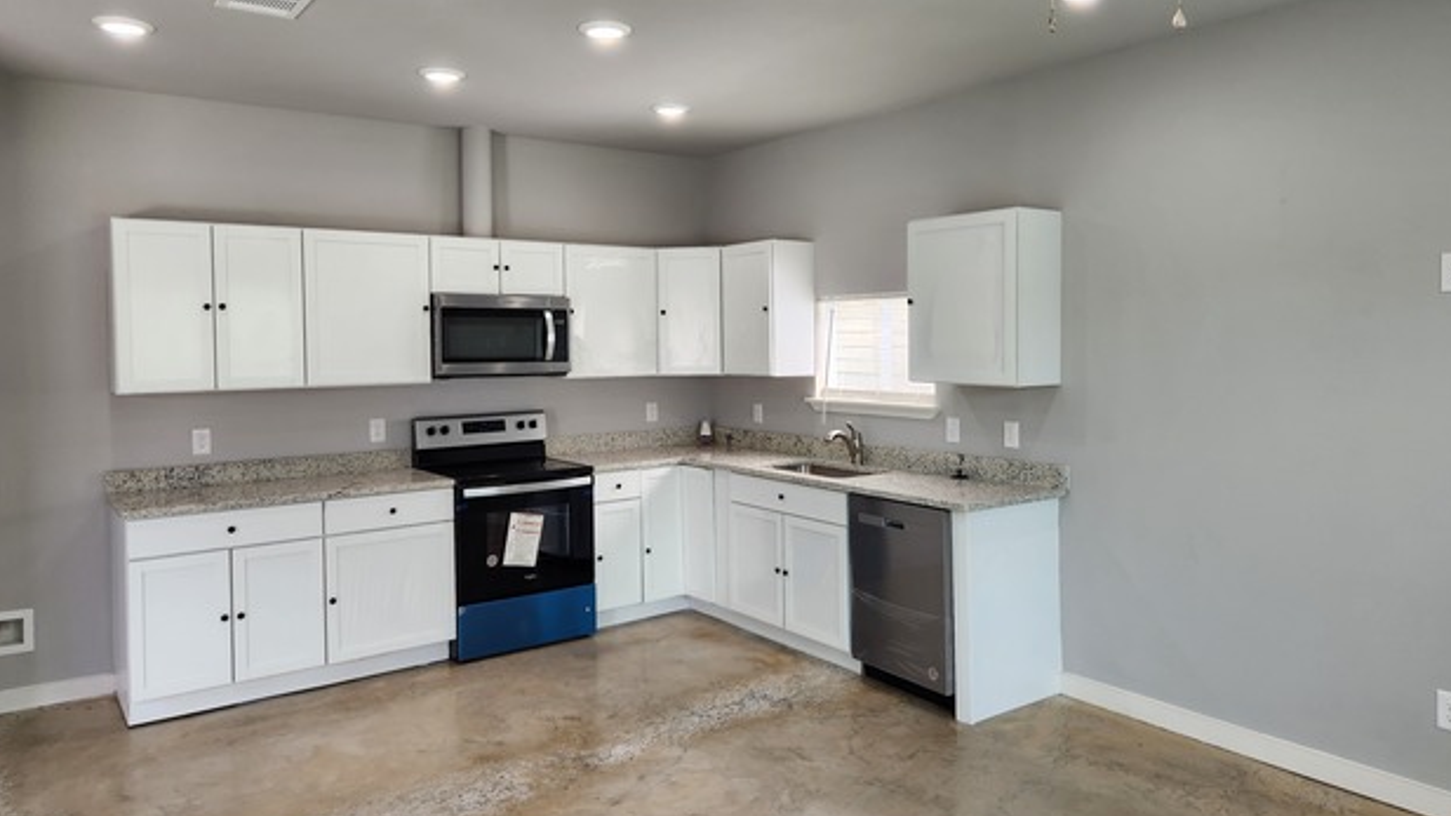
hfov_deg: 71.9
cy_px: 357
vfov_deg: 44.3
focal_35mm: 26
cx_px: 731
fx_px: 1000
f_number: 1.8
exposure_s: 1/180
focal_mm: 5.4
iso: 100
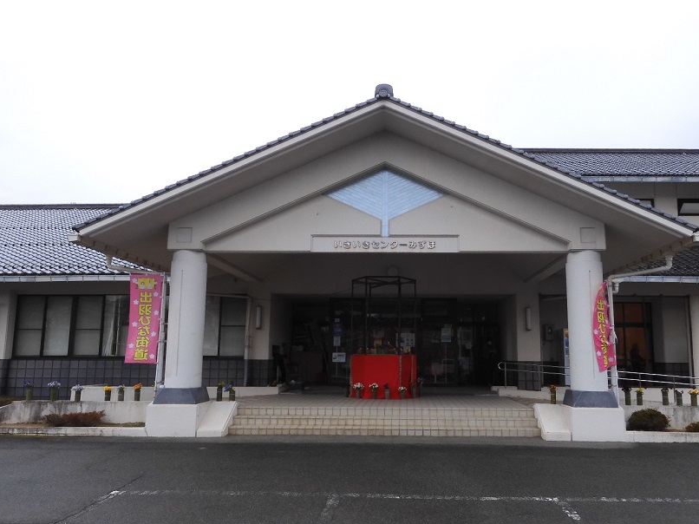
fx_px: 565
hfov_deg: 63.2
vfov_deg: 49.7
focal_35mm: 28
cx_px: 393
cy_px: 269
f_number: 3.4
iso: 100
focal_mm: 4.3
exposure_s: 1/200
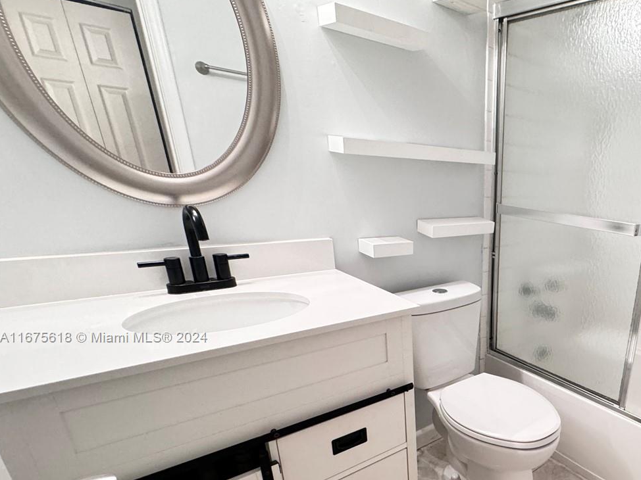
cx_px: 523
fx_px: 426
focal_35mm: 23
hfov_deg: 66.4
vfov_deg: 56.9
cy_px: 338
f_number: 2.2
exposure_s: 1/60
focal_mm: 2.22
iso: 500
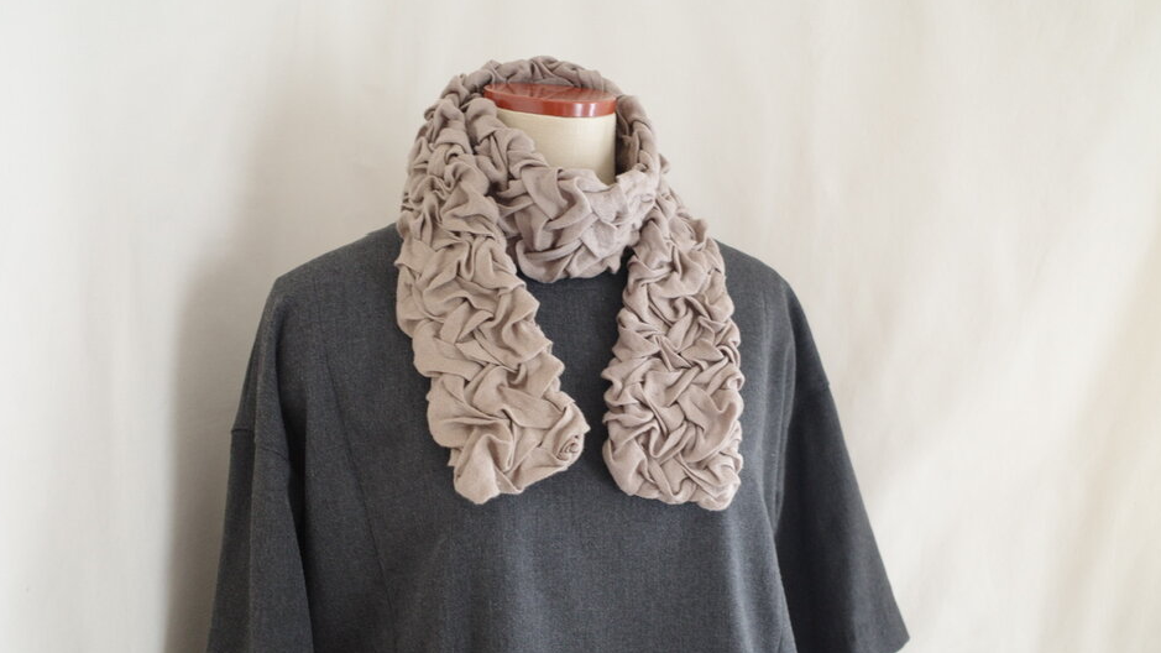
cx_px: 582
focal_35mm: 30
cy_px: 381
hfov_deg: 64.3
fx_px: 923
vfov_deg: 38.8
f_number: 2.8
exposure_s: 1/30
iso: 1000
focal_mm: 18.3
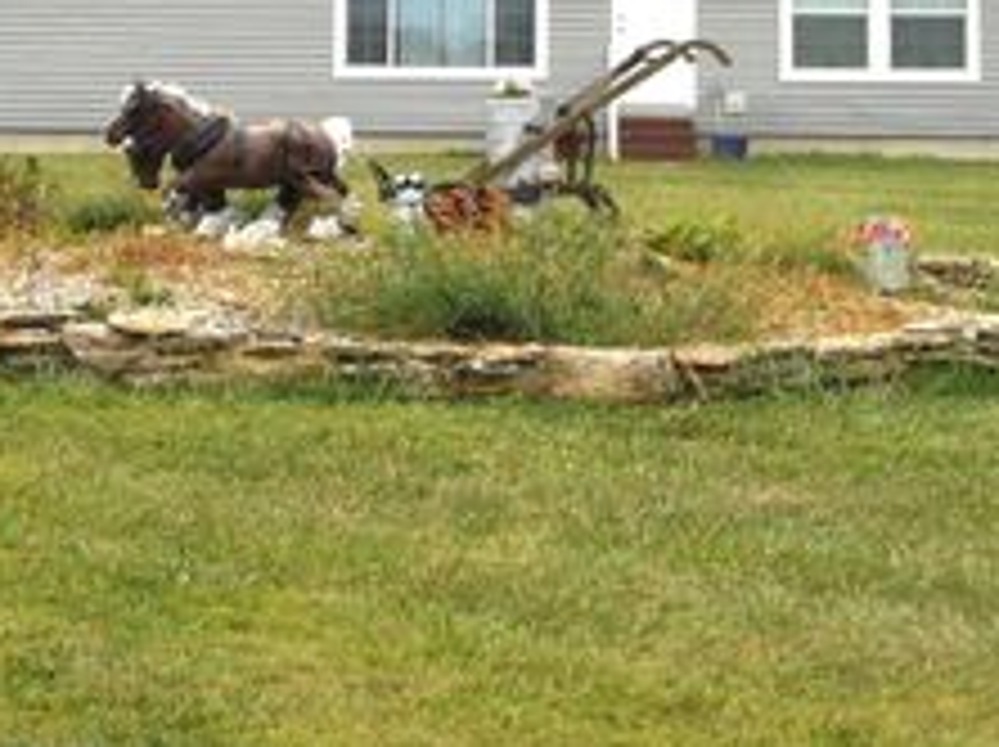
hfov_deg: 17.1
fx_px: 3315
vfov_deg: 12.7
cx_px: 279
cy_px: 25
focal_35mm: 115
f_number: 4.9
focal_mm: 9.1
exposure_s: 1/200
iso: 80
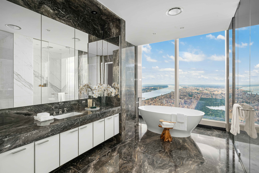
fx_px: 122
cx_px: 130
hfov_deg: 93.3
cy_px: 86
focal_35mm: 17
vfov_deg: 70.4
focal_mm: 17
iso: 1250
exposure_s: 1/10
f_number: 13
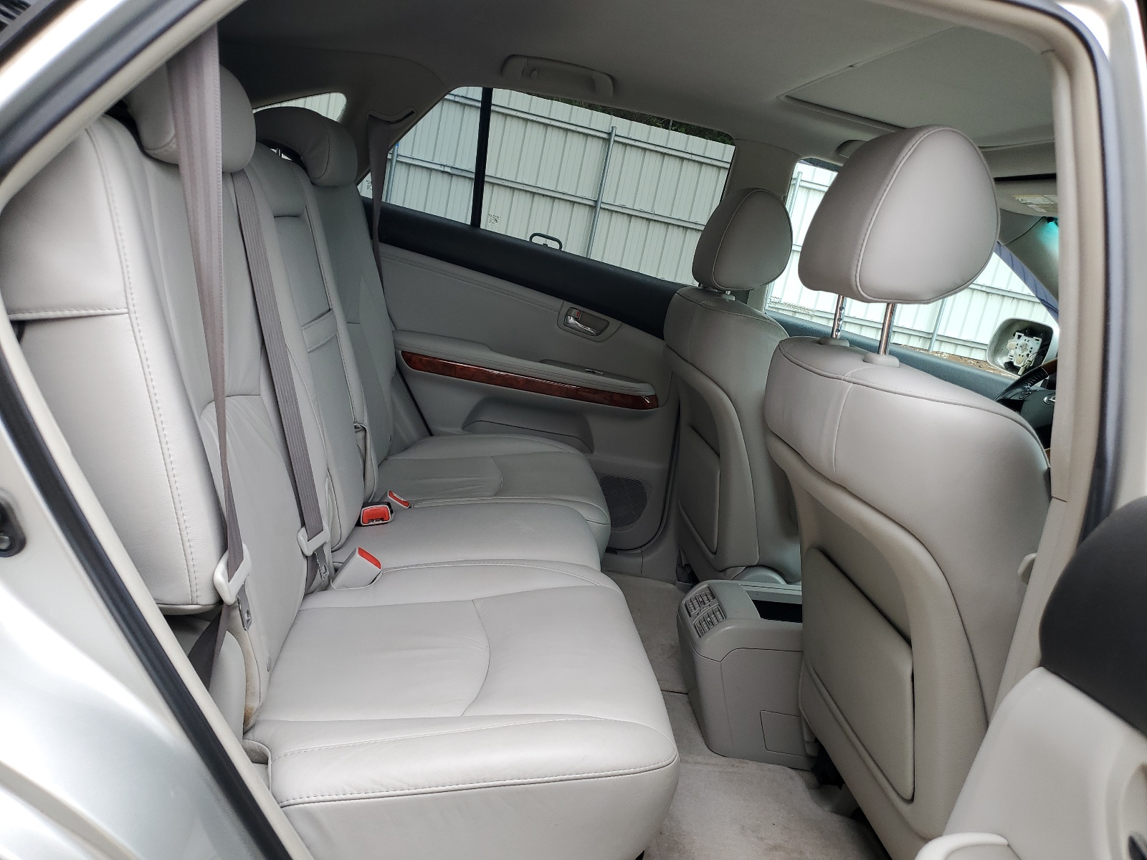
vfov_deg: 53.1
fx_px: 862
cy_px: 430
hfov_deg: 67.3
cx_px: 574
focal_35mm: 26
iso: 50
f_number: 1.5
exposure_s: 1/333
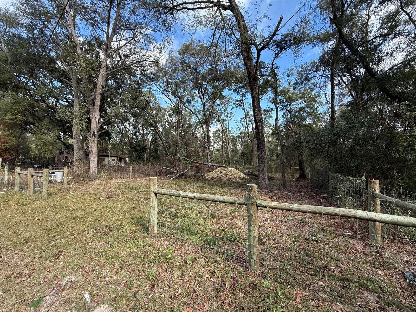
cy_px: 156
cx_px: 208
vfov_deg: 85.7
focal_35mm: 14
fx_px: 168
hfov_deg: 102.1
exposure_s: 1/368
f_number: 2.2
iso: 64
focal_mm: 2.22
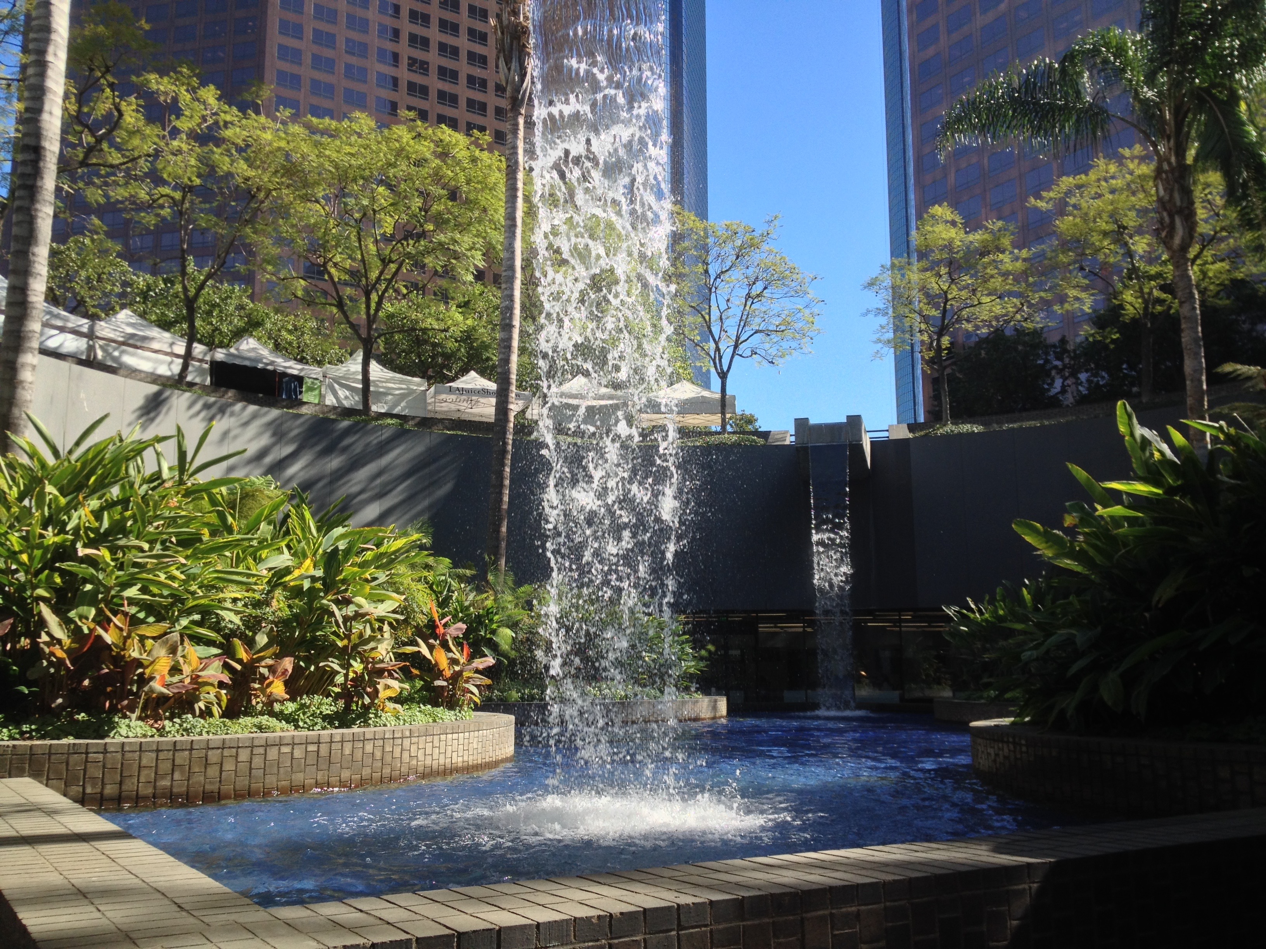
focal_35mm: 35
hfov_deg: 52.6
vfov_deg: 40.7
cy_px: 474
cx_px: 633
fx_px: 1280
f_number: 2.4
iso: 50
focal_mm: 4.28
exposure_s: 1/789
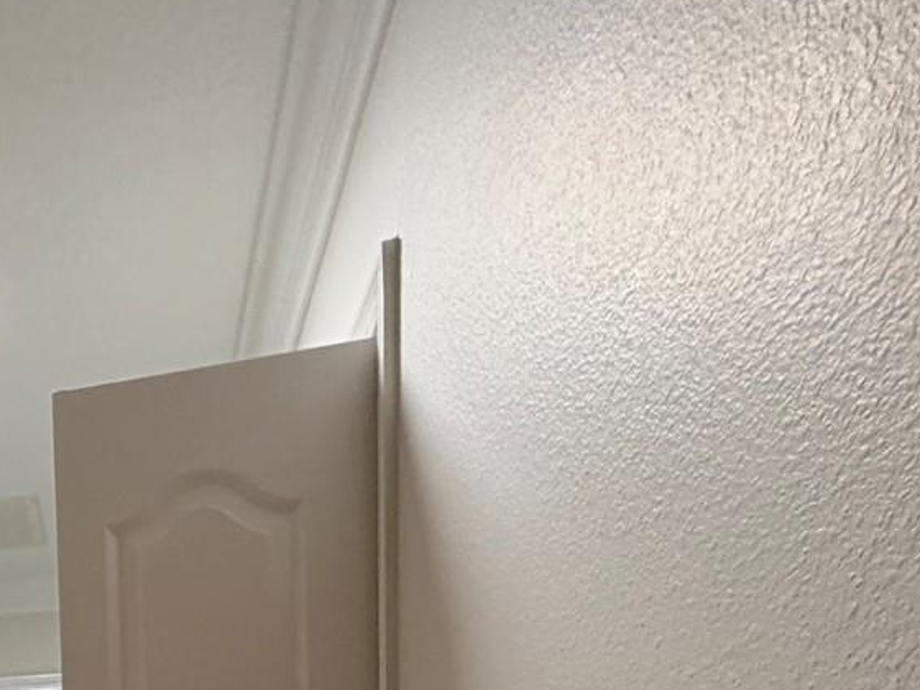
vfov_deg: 27.7
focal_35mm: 40
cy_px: 964
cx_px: -43
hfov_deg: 39.9
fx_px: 1063
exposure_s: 1/60
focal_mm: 2.22
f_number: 2.2
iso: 200
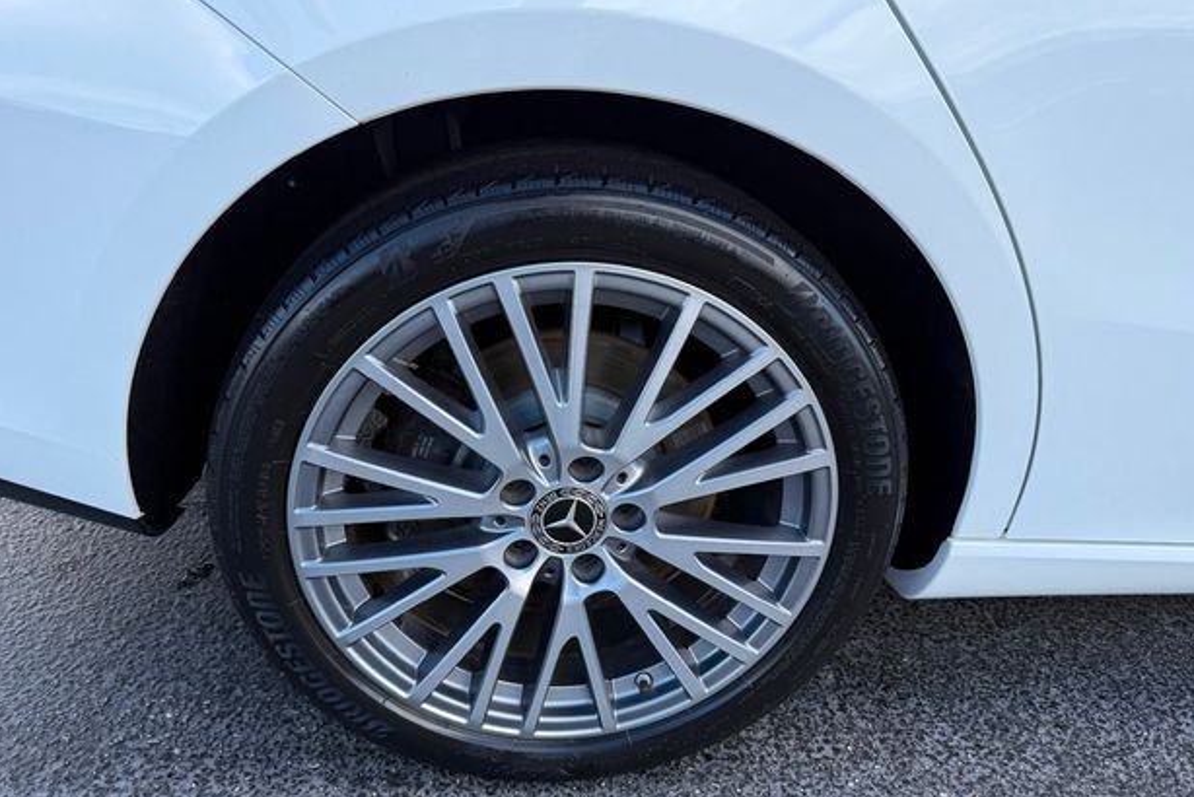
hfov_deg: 69.3
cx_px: 574
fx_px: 863
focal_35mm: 26
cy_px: 398
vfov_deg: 49.6
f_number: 1.78
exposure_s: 1/689
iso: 80
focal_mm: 6.76
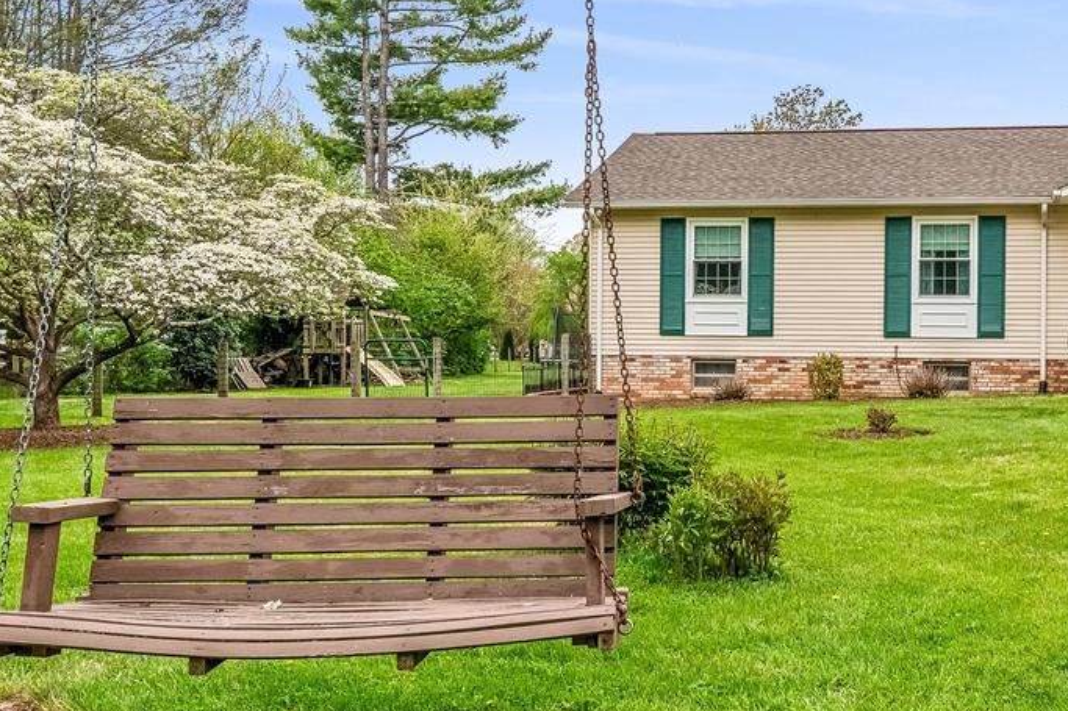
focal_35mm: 45
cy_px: 330
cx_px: 772
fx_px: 1335
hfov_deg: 42.5
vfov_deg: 29.8
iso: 400
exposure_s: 1/500
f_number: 8
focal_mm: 20
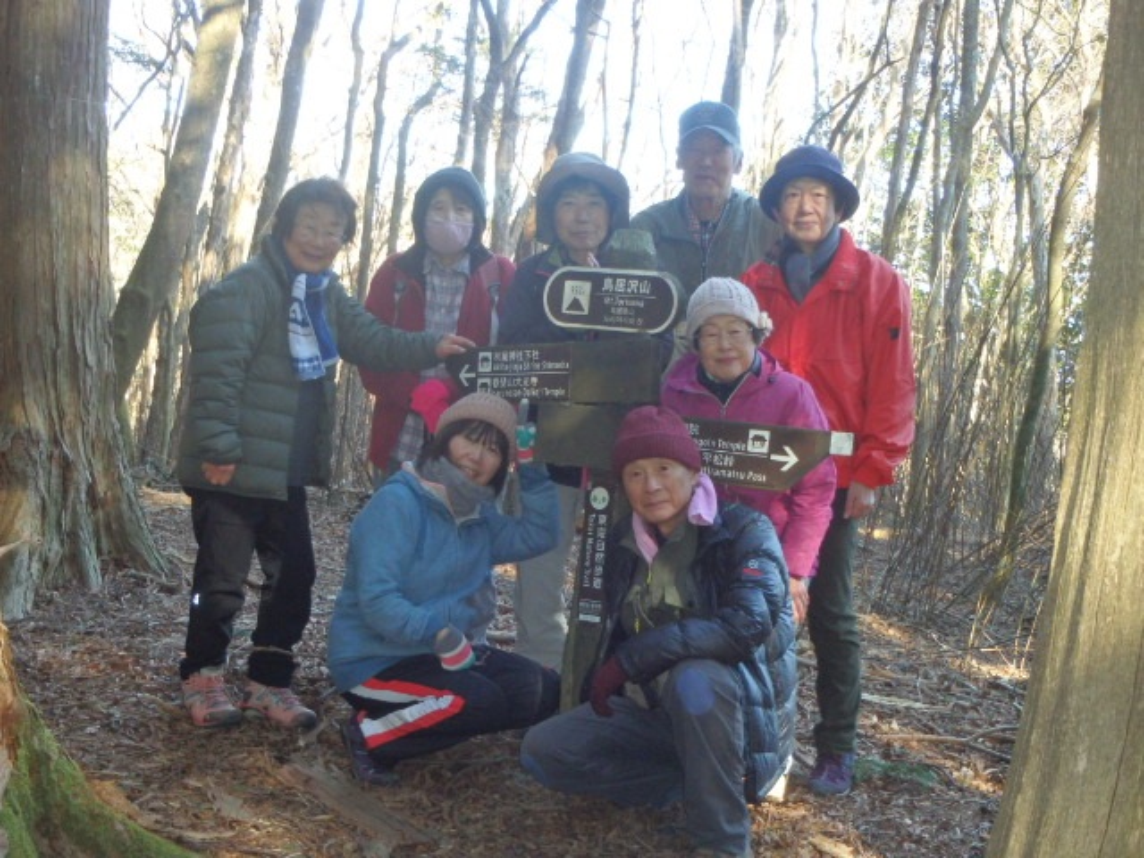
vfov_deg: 26.1
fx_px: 1851
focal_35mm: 56
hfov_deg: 34.3
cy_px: 429
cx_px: 572
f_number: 5.1
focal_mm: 10
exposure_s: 1/60
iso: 400
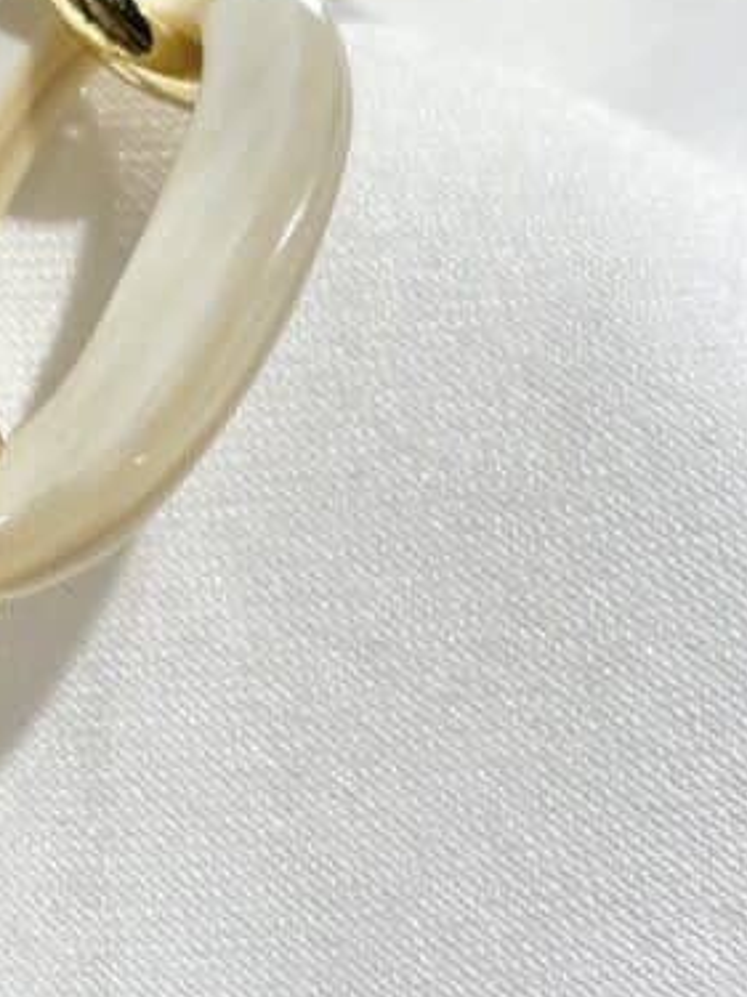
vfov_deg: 13.8
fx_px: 4088
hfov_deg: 10.3
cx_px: -178
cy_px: 215
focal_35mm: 142
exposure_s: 1/237
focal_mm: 5.96
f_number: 1.6
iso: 32
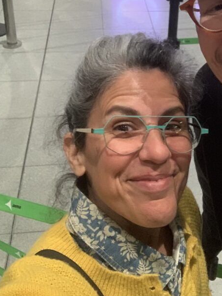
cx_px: 184
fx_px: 462
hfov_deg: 26.4
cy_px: 59
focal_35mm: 54
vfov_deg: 34.4
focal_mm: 2.87
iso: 400
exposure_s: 1/30
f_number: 2.2
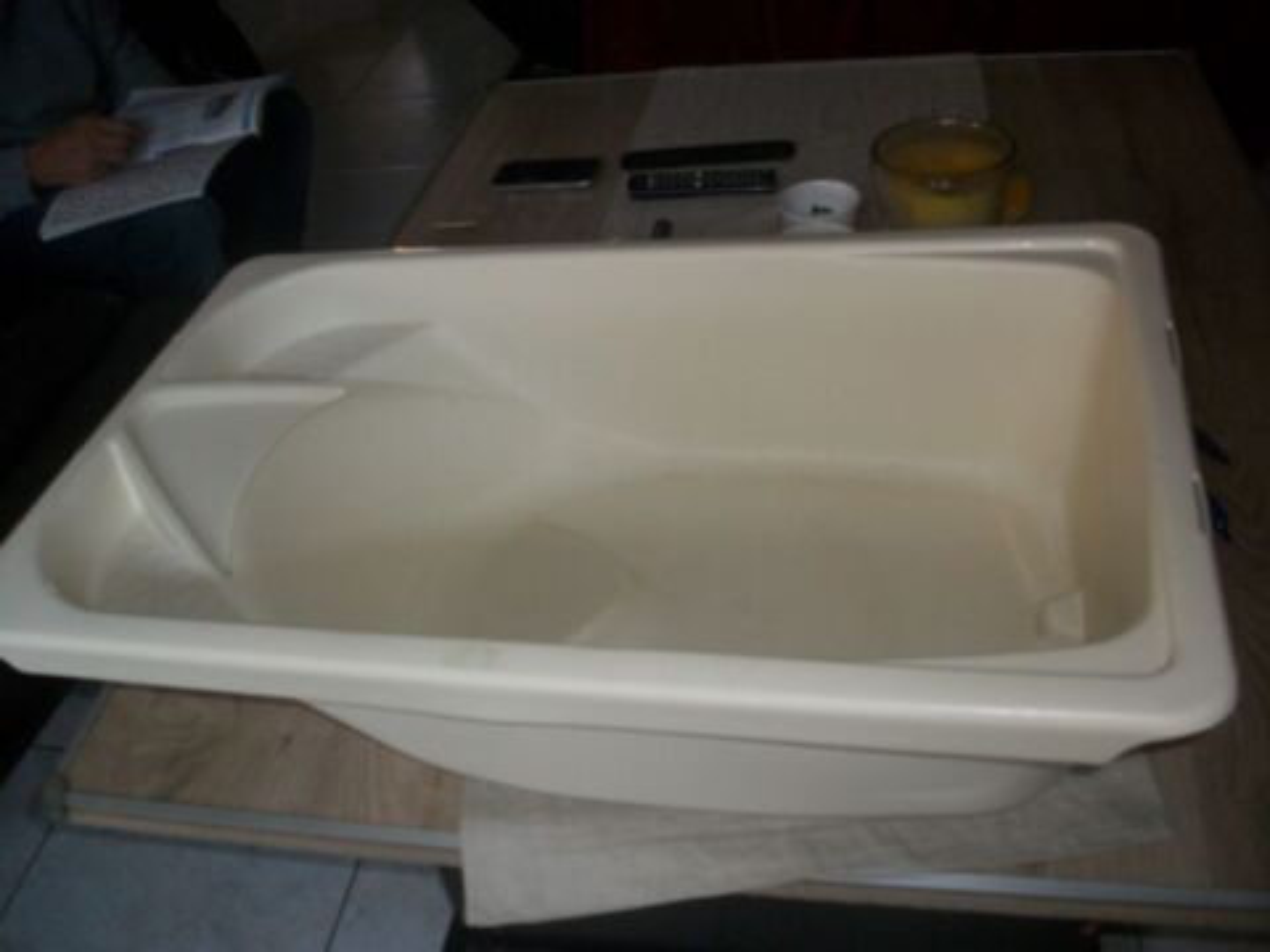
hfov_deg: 58.4
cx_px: 635
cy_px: 476
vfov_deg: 45.4
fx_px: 1137
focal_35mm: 31
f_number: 2.9
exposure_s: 1/40
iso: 150
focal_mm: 5.7
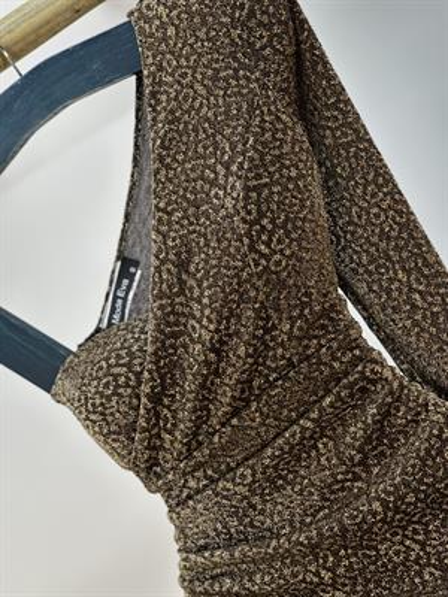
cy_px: 298
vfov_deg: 25.3
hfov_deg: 19.1
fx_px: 1329
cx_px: 224
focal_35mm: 77
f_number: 2.8
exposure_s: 1/50
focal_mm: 9
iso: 160
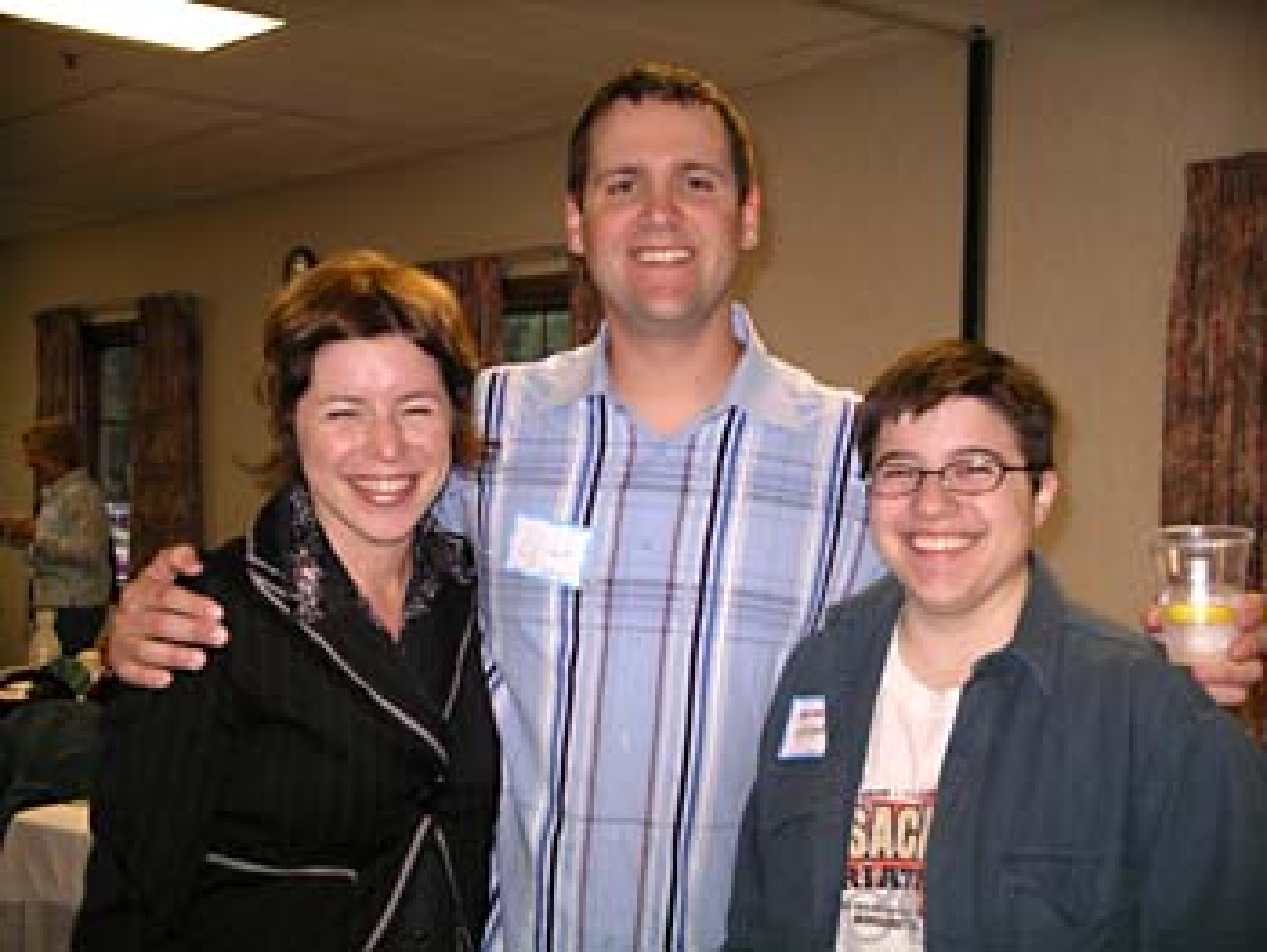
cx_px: 634
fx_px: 1905
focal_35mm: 52
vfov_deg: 28.1
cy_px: 476
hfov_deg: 36.8
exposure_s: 1/46
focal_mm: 10.9
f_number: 3.2
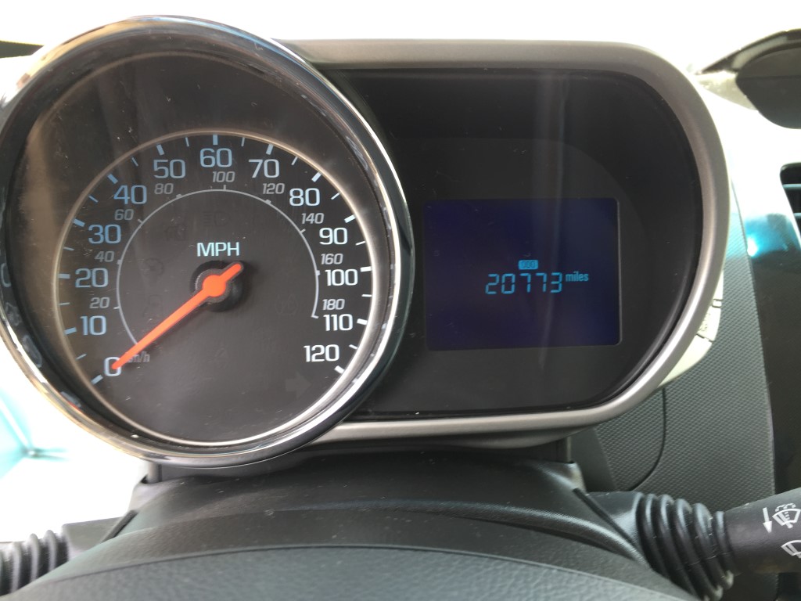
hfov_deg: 61.7
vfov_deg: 48.2
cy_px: 300
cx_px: 400
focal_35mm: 29
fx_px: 671
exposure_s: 1/40
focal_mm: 4.15
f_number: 2.2
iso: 32
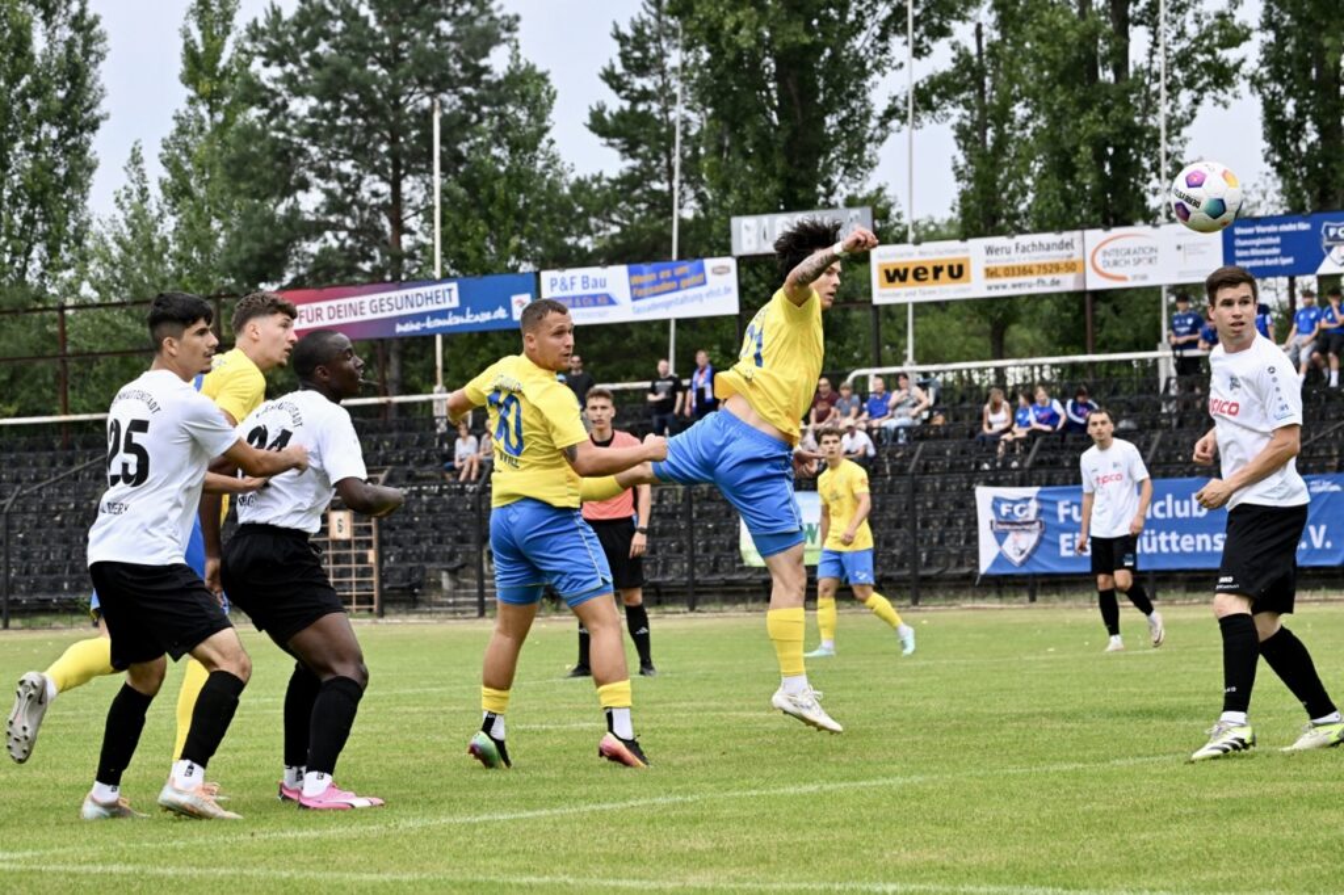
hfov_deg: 14.7
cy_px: 448
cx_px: 672
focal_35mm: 140
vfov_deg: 9.8
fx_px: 5225
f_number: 9
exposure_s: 1/1600
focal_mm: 140
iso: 2500
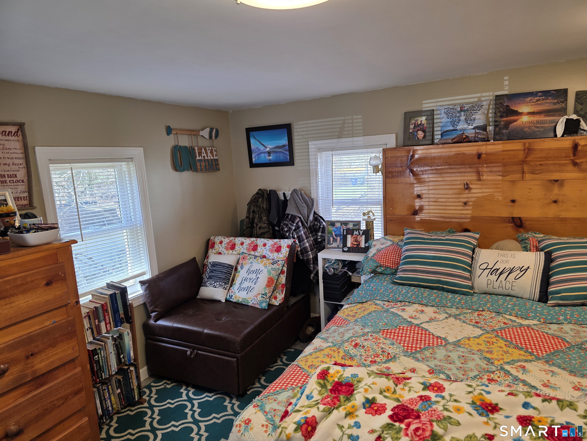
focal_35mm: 23
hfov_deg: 73.9
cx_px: 294
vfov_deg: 58.9
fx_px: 390
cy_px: 220
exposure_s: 1/120
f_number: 1.7
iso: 80
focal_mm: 6.3
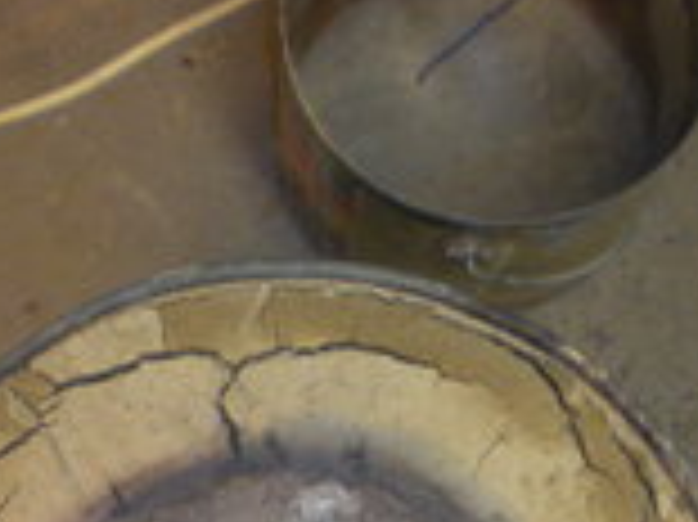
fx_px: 1975
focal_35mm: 98
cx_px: 297
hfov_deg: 20.0
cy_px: 594
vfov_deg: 14.7
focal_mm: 6.3
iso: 200
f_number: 3.1
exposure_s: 1/25
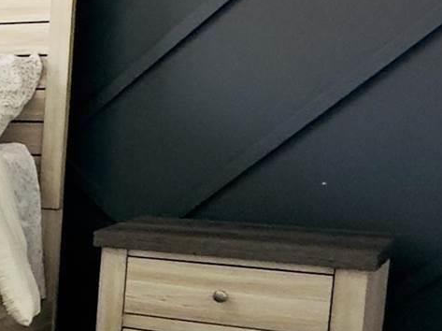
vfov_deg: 16.2
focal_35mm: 91
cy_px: 235
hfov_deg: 15.0
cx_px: -562
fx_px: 1161
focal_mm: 2.22
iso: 80
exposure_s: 1/120
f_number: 2.2
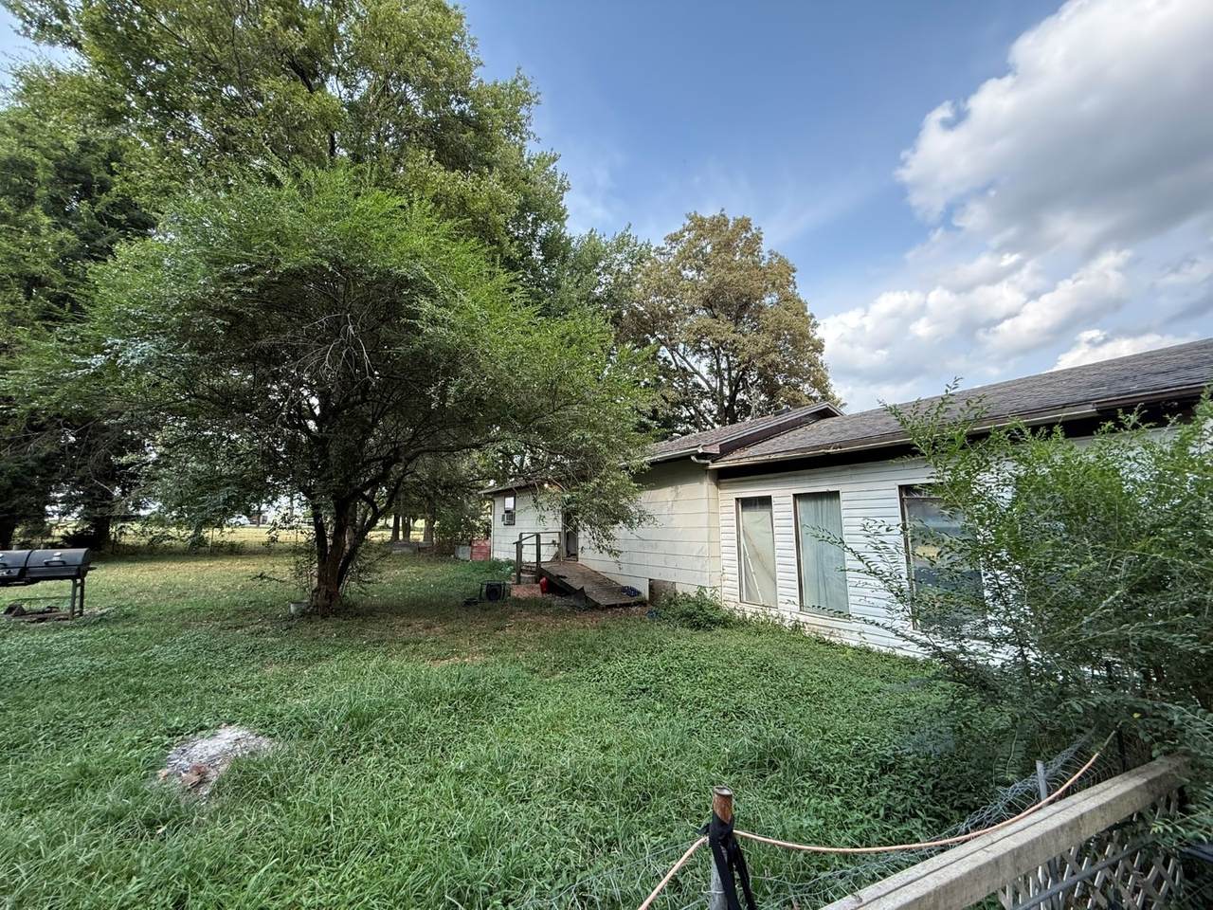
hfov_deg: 102.1
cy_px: 455
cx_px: 606
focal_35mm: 14
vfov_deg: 85.7
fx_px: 491
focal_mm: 2.22
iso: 50
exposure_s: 1/269
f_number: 2.2
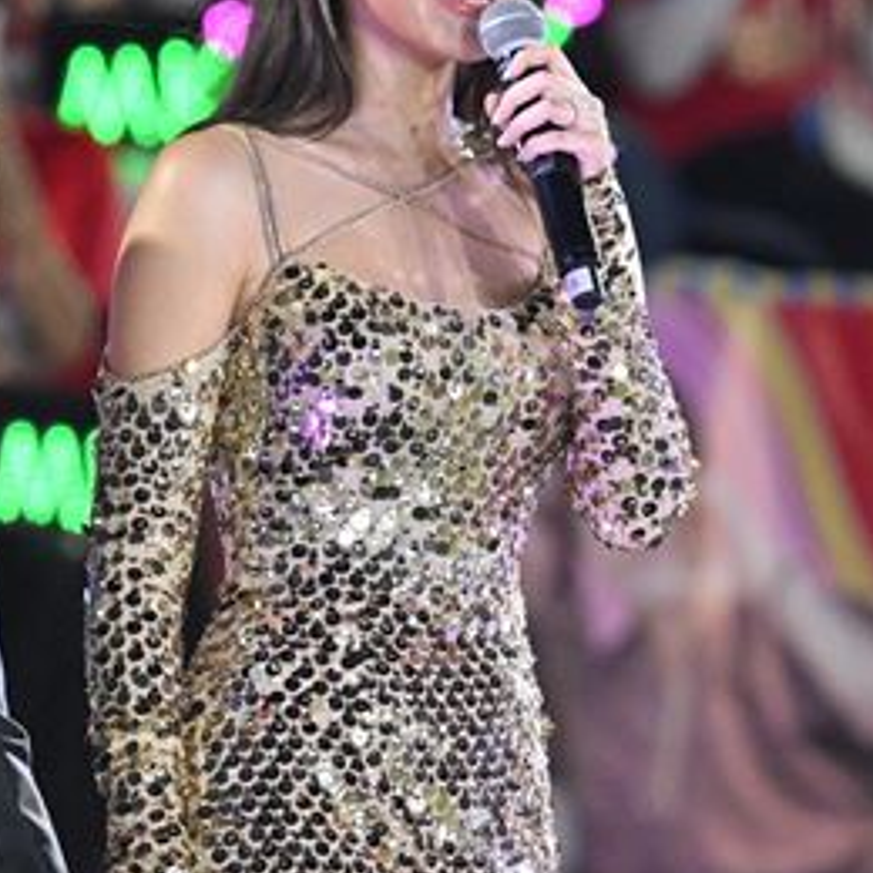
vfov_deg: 1.7
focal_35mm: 1045
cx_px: 406
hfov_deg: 1.7
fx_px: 29817
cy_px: 327
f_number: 5
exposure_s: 1/1250
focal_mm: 400
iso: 5000
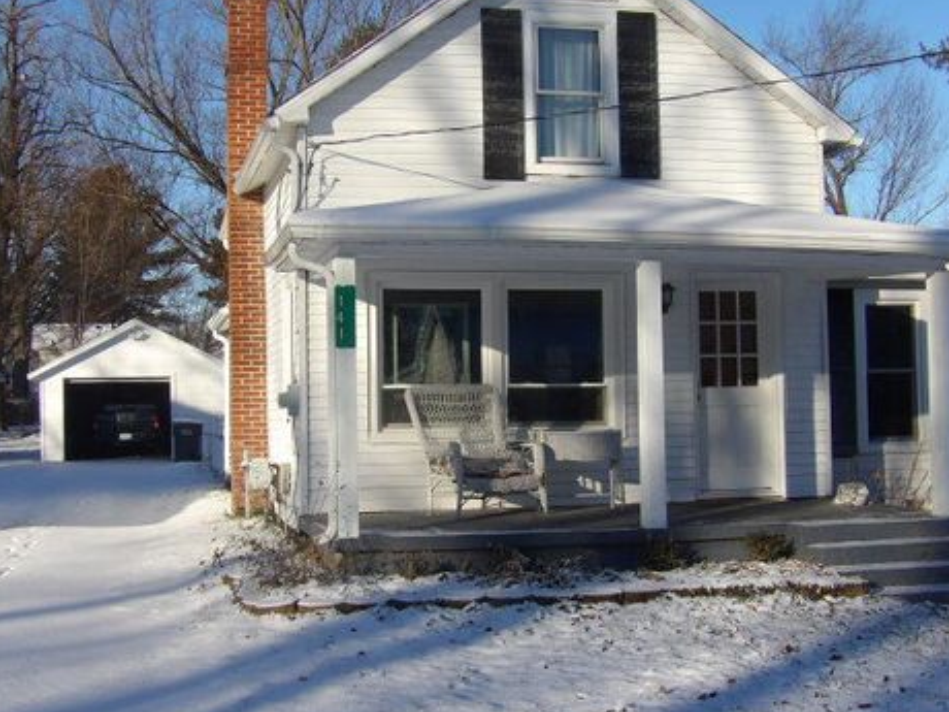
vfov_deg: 29.1
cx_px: 460
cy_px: 362
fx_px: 1371
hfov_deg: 38.2
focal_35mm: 50
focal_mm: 8.2
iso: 100
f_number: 3.8
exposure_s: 1/629
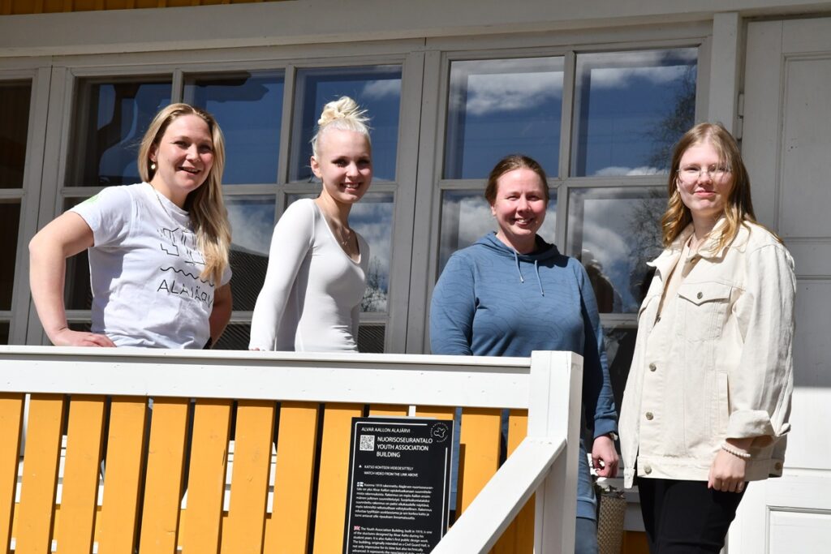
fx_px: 1893
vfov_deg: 16.7
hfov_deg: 24.8
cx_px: 416
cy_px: 277
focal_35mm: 82
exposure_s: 1/1000
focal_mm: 55
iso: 640
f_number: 16
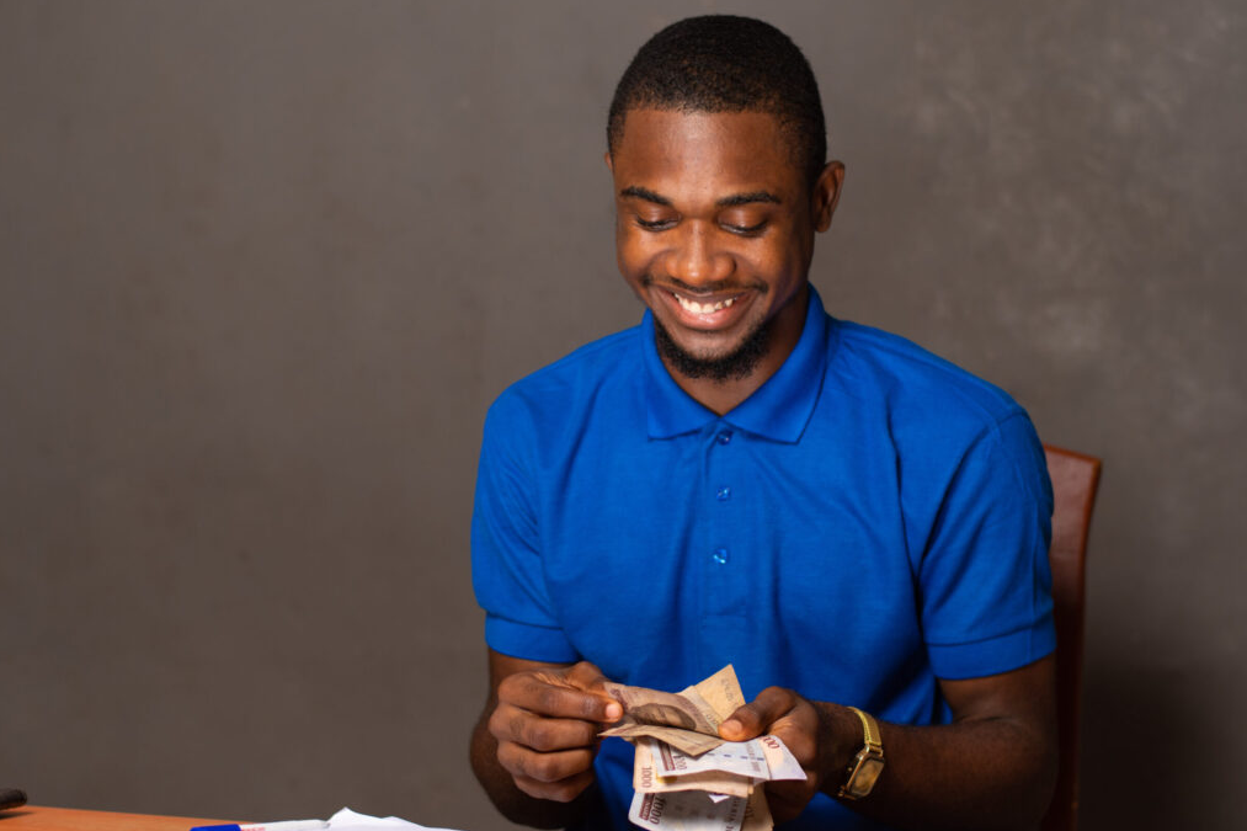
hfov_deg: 25.4
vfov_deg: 17.1
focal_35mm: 80
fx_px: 2770
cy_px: 438
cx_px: 593
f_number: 2.8
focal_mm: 50
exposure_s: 1/160
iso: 100
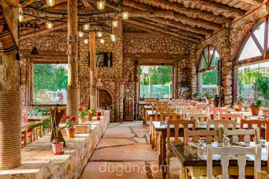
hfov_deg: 49.6
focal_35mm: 39
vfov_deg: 34.2
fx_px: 291
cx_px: 134
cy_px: 90
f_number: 4
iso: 200
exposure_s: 1/250
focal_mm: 26
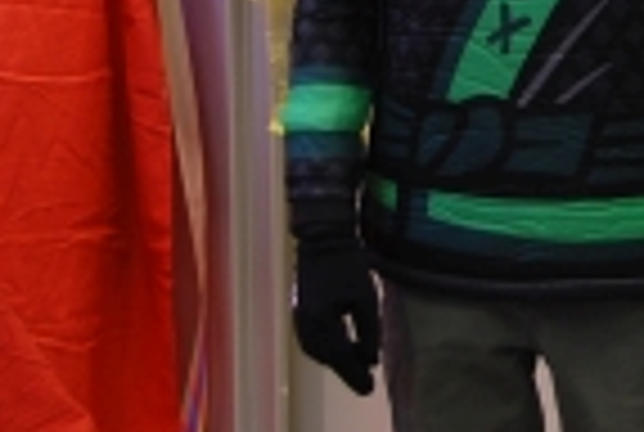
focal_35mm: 198
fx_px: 3549
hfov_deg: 10.1
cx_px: 878
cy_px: -196
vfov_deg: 6.9
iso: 400
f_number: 5.3
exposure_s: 1/25
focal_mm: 42
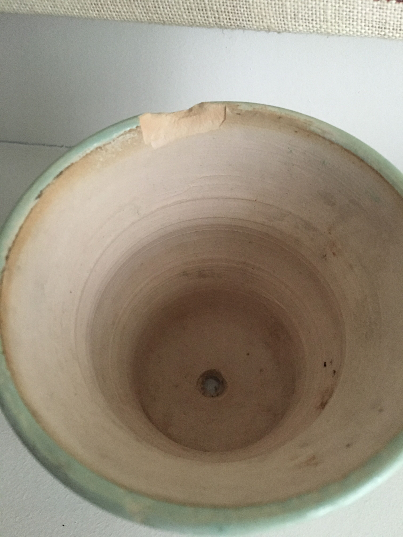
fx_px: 450
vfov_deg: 61.7
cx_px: 202
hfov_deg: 48.2
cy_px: 268
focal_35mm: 29
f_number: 2.2
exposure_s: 1/17
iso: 200
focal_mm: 4.15
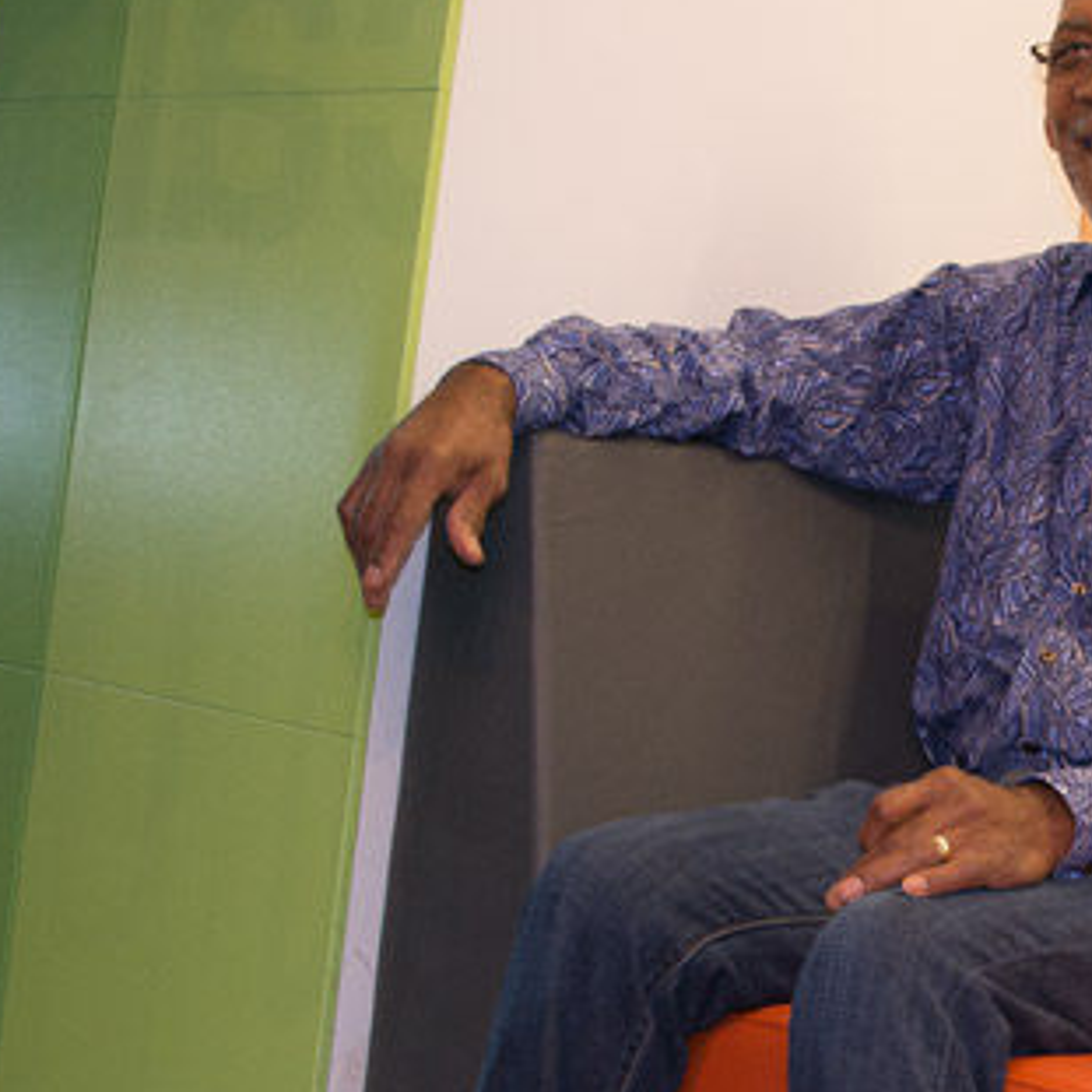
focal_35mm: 38
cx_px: 966
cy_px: 546
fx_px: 1356
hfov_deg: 40.8
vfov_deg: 43.9
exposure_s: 1/125
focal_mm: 24
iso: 800
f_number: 3.3
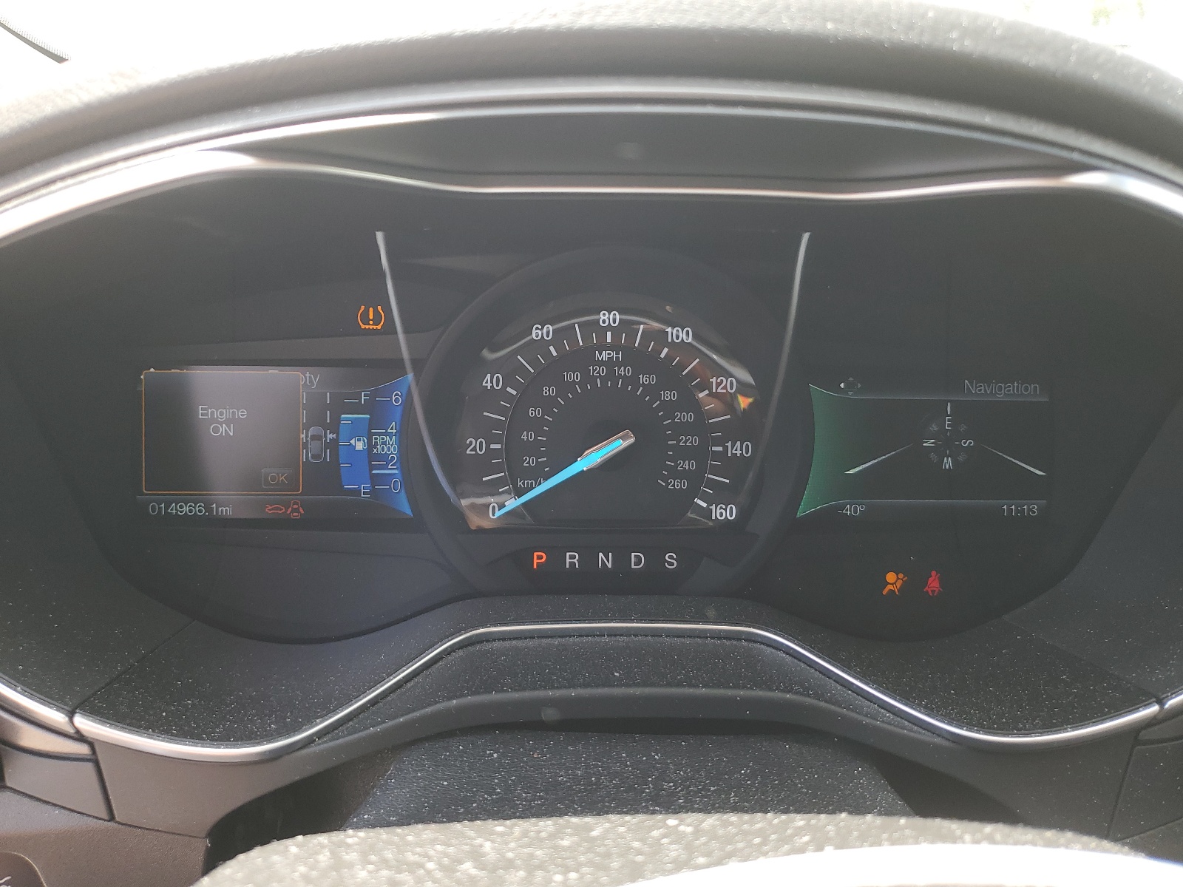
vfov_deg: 53.1
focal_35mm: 26
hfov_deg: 67.3
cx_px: 592
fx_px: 889
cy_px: 444
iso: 50
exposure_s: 1/217
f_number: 1.5
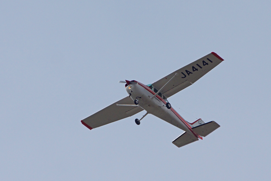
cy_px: 90
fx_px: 4515
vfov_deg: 2.3
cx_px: 136
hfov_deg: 3.4
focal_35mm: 600
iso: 100
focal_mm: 400
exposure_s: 1/1250
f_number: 6.3
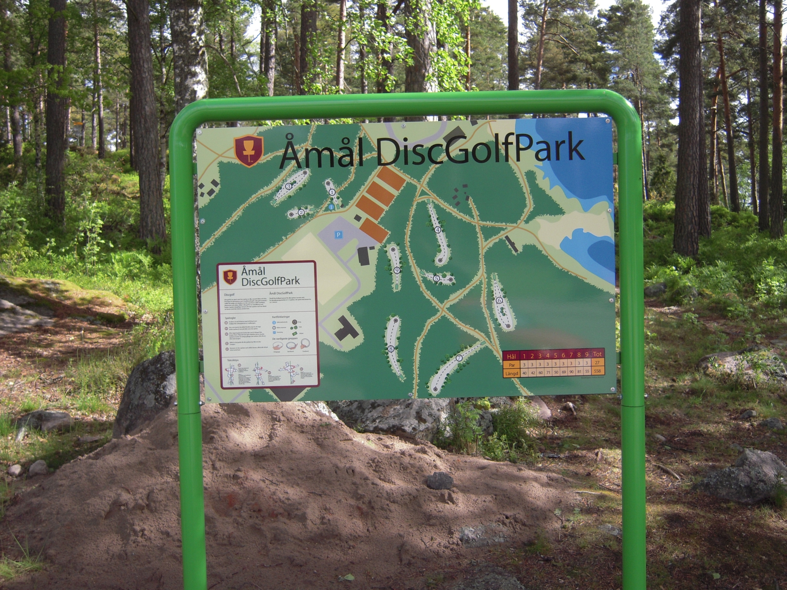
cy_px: 295
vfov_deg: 38.7
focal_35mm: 37
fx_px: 841
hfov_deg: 50.1
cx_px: 394
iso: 100
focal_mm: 6.5
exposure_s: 1/400
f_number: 3
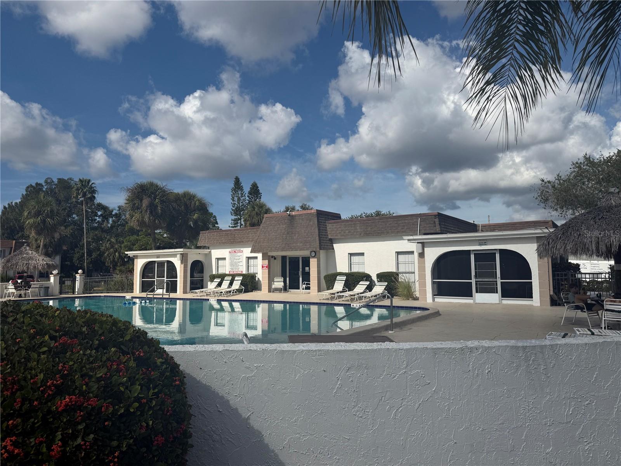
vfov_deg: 56.8
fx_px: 431
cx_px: 310
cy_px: 233
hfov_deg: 71.6
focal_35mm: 24
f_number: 1.78
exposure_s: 1/10309
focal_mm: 6.76
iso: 80
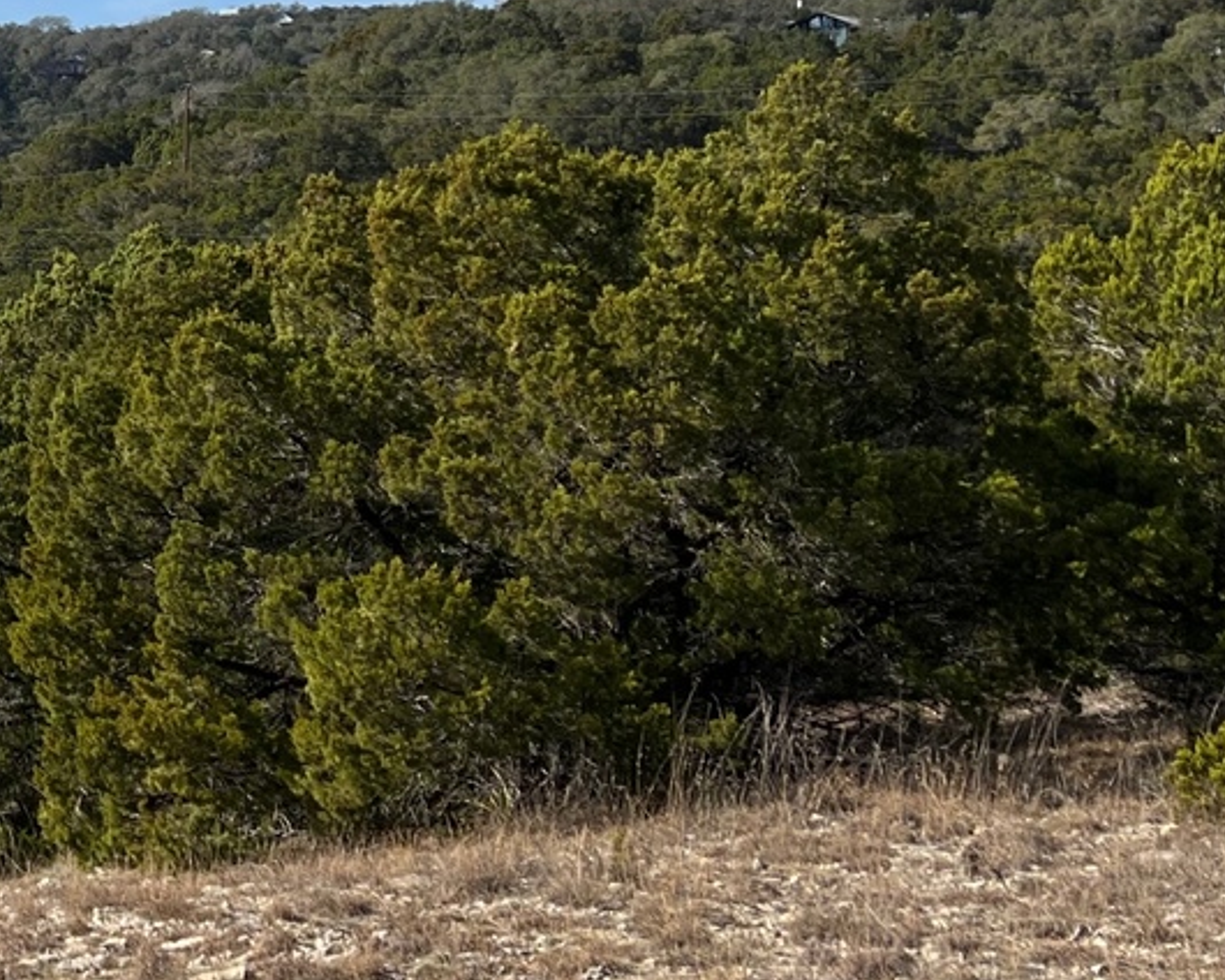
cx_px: -428
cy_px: 270
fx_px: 2502
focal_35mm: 69
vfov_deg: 22.0
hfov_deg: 23.7
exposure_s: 1/4115
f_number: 1.5
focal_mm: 5.7
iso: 50
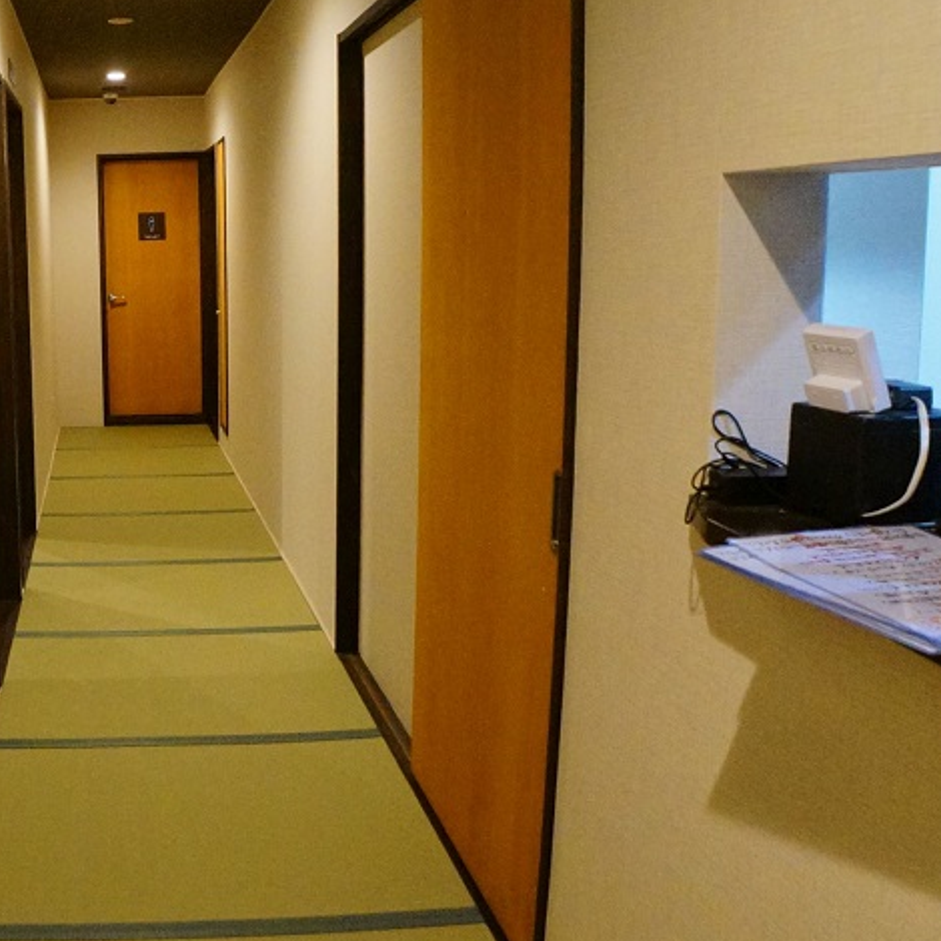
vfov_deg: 26.5
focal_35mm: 65
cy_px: 414
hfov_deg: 25.7
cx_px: 102
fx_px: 1999
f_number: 4
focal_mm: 16
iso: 1600
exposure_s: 1/60
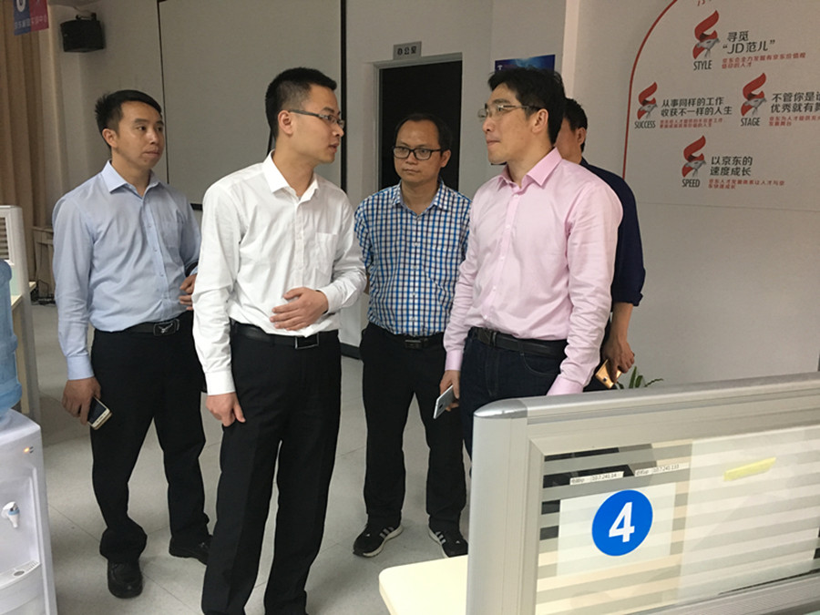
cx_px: 410
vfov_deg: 48.2
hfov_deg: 61.7
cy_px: 308
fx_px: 687
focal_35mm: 29
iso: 200
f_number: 2.2
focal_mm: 4.15
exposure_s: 1/33
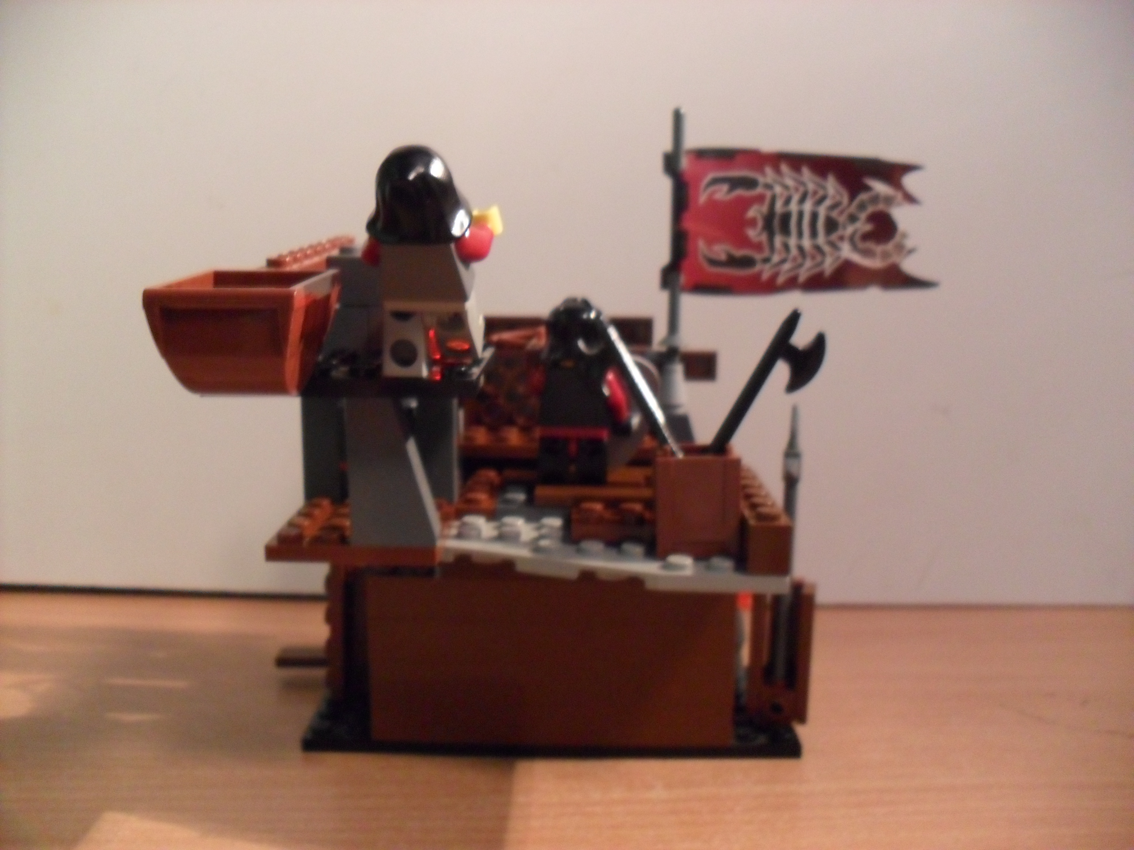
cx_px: 567
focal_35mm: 35
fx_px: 1147
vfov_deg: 40.7
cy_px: 425
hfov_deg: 52.6
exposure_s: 1/8
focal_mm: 6.3
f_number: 3
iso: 400
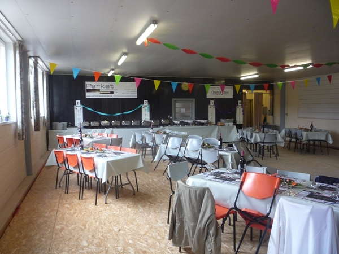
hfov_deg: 60.0
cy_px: 127
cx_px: 170
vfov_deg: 46.8
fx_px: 294
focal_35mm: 30
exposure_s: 1/30
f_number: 3.3
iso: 125
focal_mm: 5.2
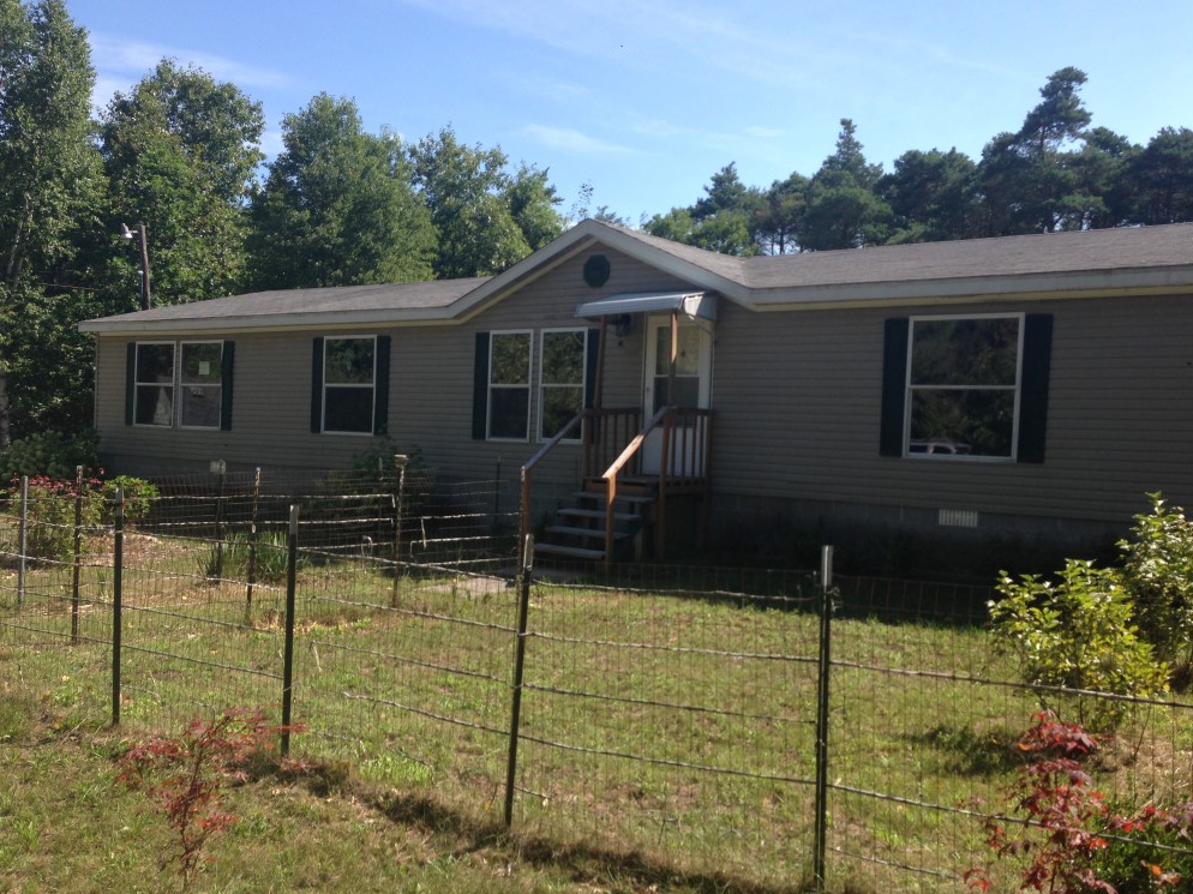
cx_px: 603
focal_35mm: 34
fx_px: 1171
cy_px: 449
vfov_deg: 41.8
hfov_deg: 54.0
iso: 50
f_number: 2.4
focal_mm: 4.13
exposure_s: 1/834
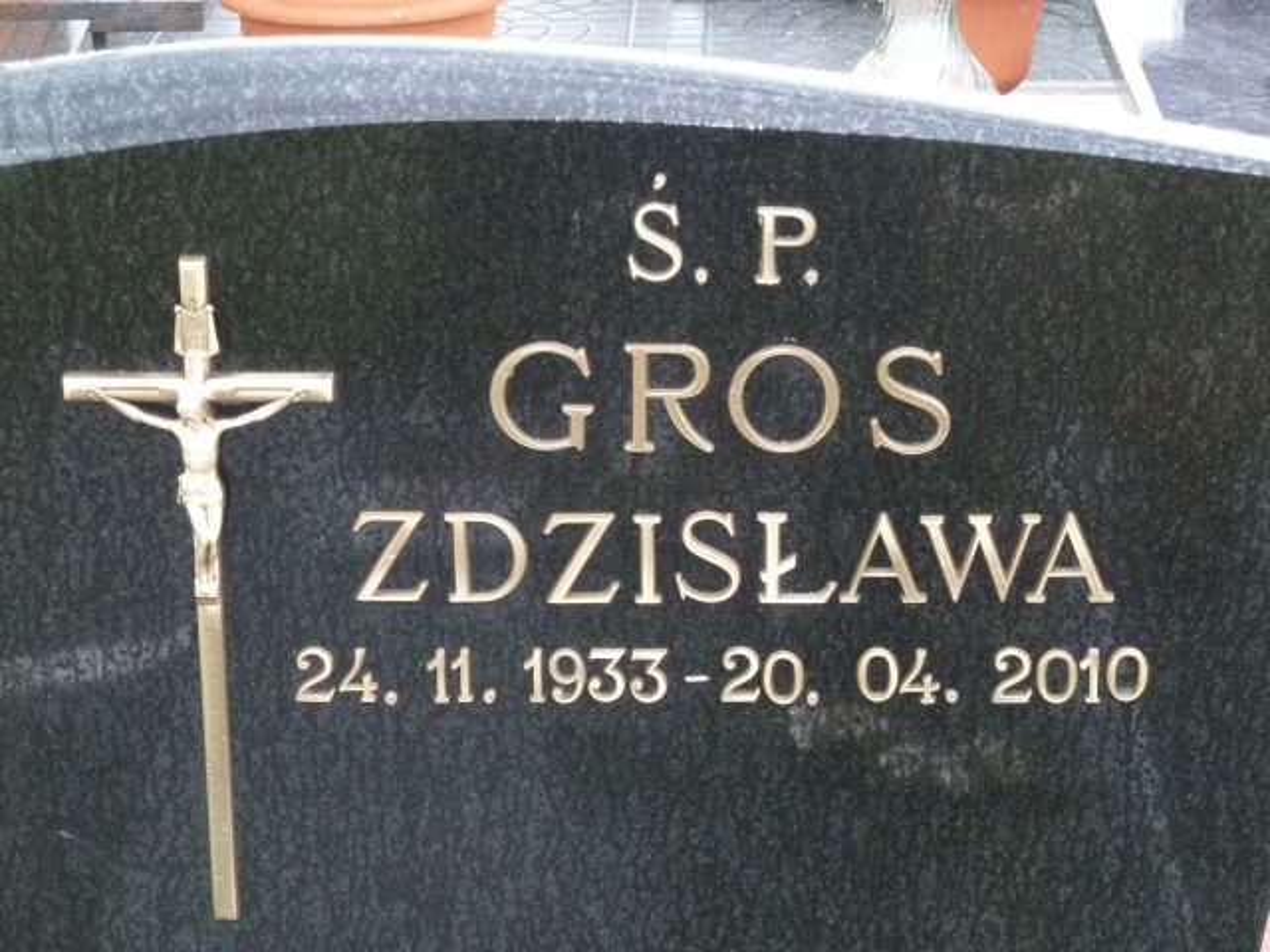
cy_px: 476
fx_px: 3816
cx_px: 635
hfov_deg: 18.9
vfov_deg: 14.2
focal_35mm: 104
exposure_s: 1/40
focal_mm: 17
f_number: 4.3
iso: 500
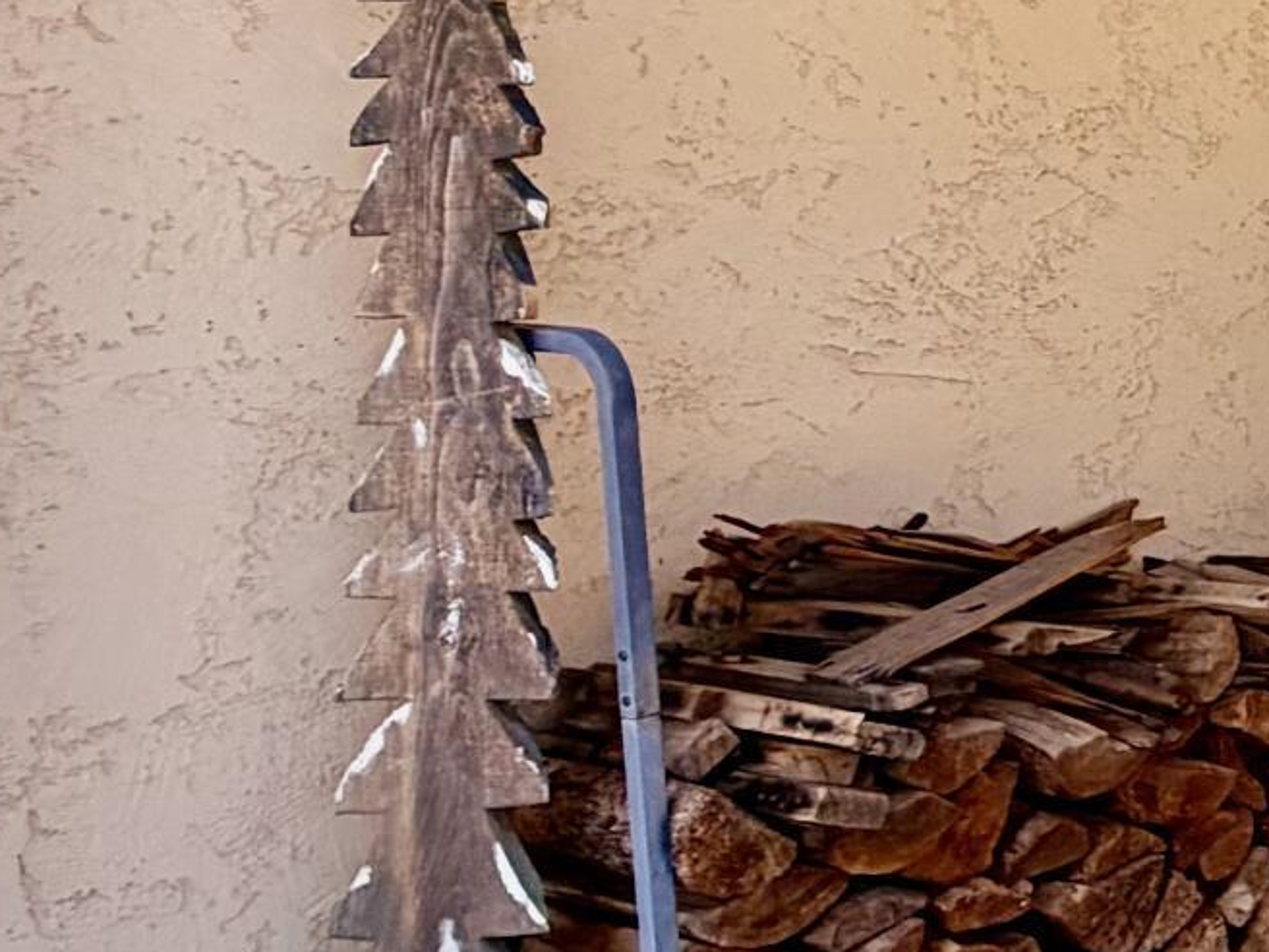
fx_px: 2346
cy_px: 8
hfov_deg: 18.8
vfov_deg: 22.1
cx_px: 2540
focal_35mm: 64
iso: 40
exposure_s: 1/514
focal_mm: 2.22
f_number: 2.2
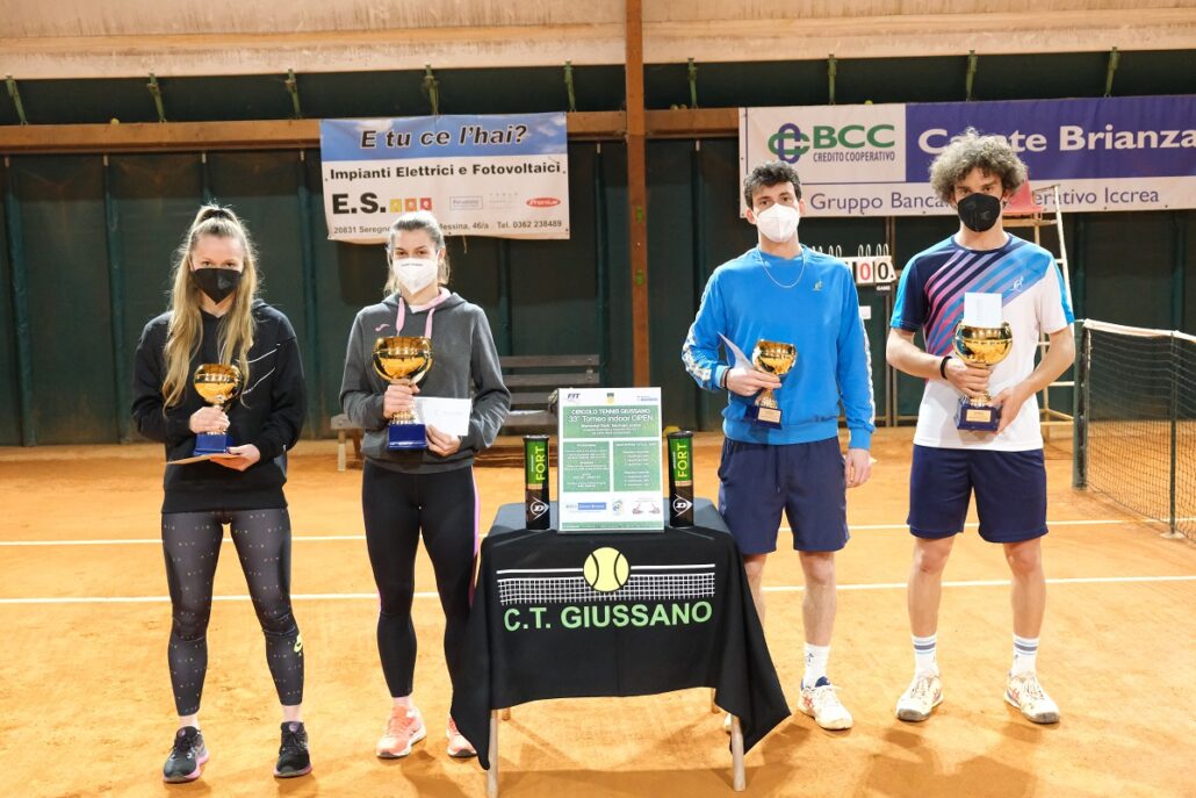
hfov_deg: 48.5
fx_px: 1329
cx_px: 598
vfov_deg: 33.4
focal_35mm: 40
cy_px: 399
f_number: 3.2
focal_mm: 26.5
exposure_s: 1/70
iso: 6400
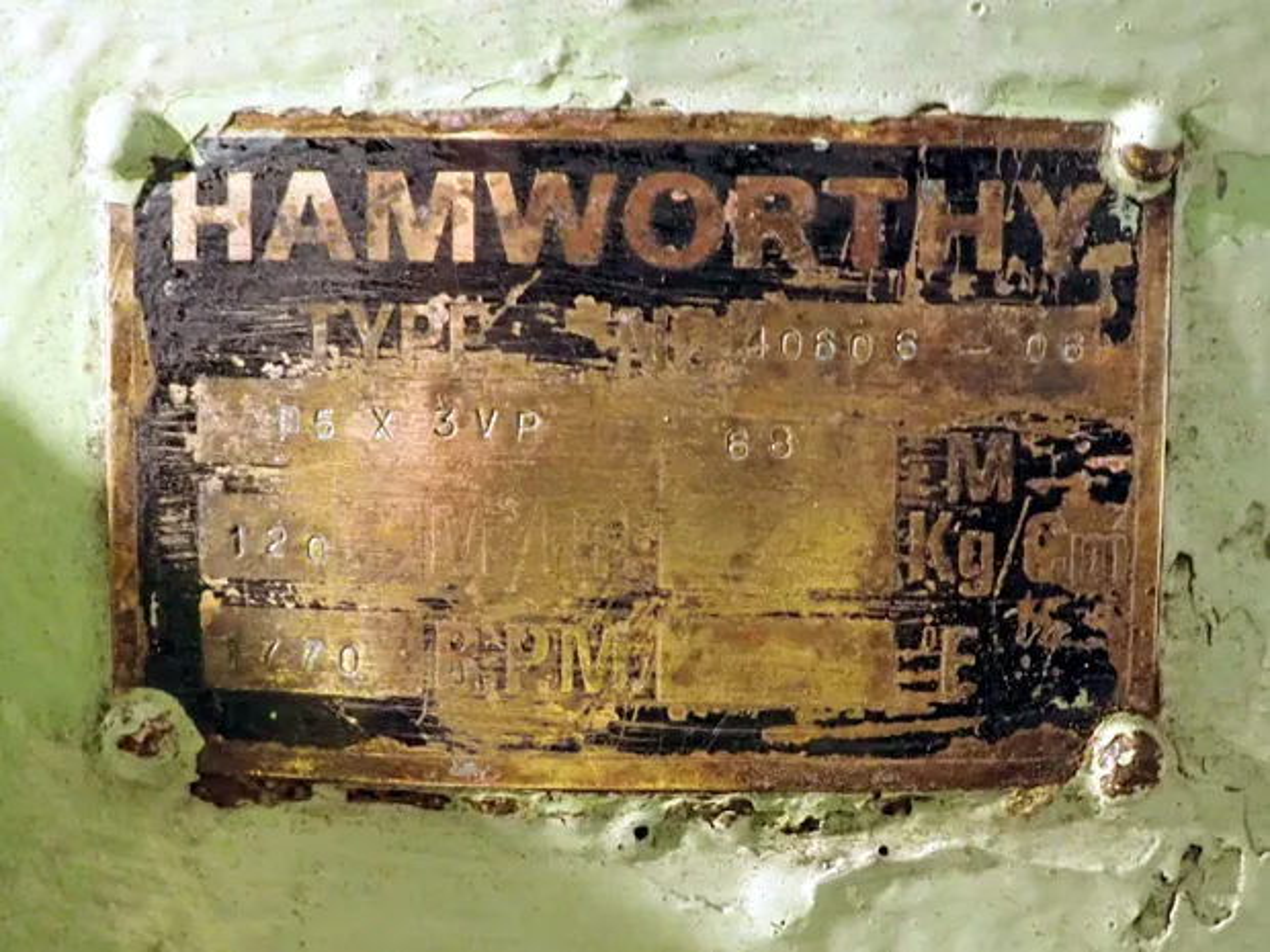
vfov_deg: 54.9
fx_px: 917
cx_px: 635
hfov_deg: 69.4
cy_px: 476
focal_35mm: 25
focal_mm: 4.5
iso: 800
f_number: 2
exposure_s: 1/30
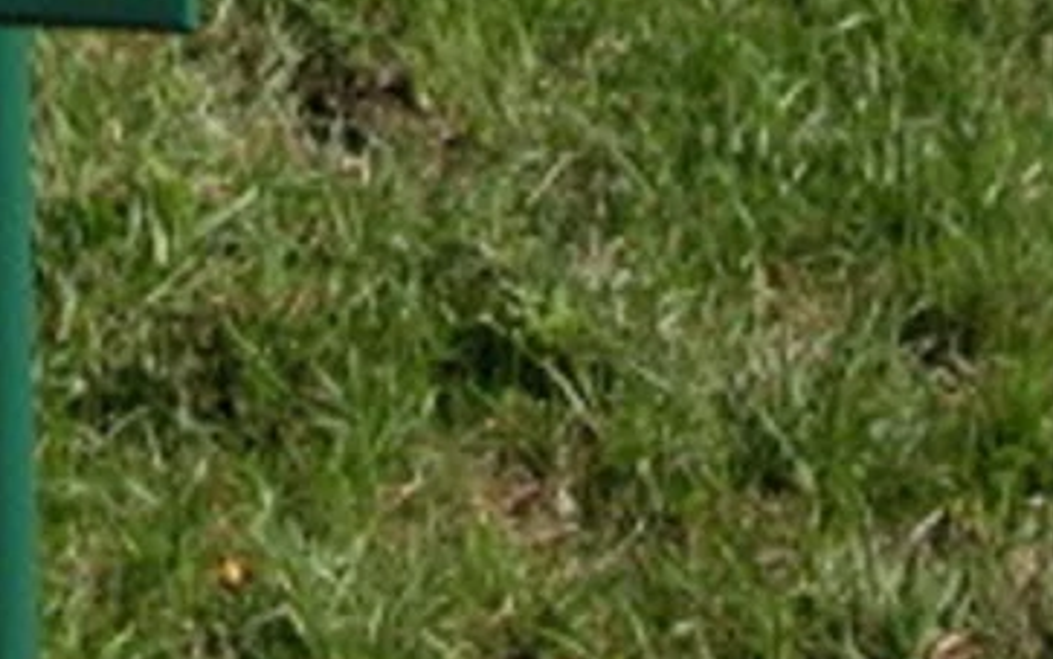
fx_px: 4219
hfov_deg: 14.0
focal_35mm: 147
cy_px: -639
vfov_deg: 8.5
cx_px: -3
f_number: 6.3
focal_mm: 8.9
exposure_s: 1/297
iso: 100
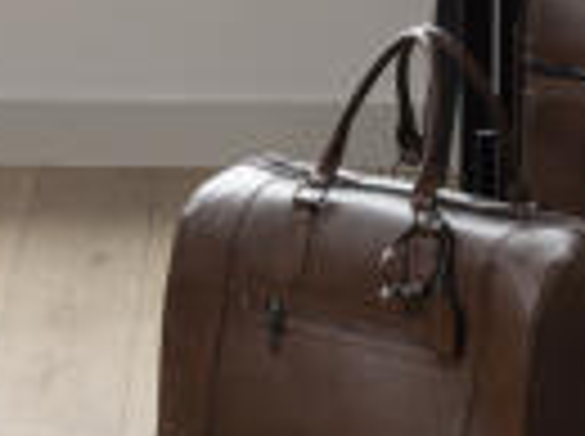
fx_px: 3998
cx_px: 112
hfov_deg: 8.4
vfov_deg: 6.1
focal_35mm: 237
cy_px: -373
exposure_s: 1.3
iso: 100
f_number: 16
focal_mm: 39
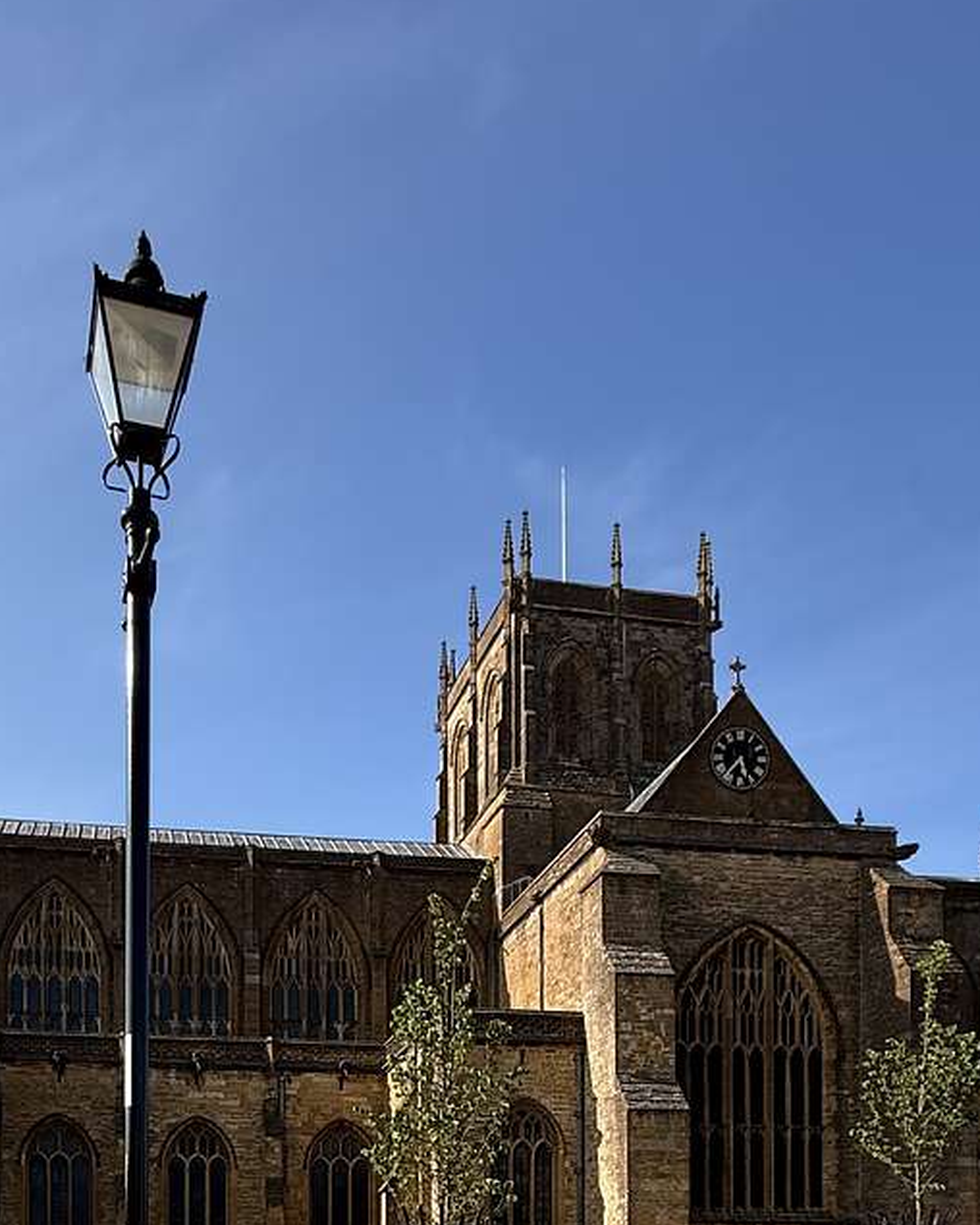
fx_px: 1124
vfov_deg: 45.4
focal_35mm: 31
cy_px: 1298
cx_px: 260
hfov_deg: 45.7
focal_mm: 2.22
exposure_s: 1/1399
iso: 50
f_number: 2.2
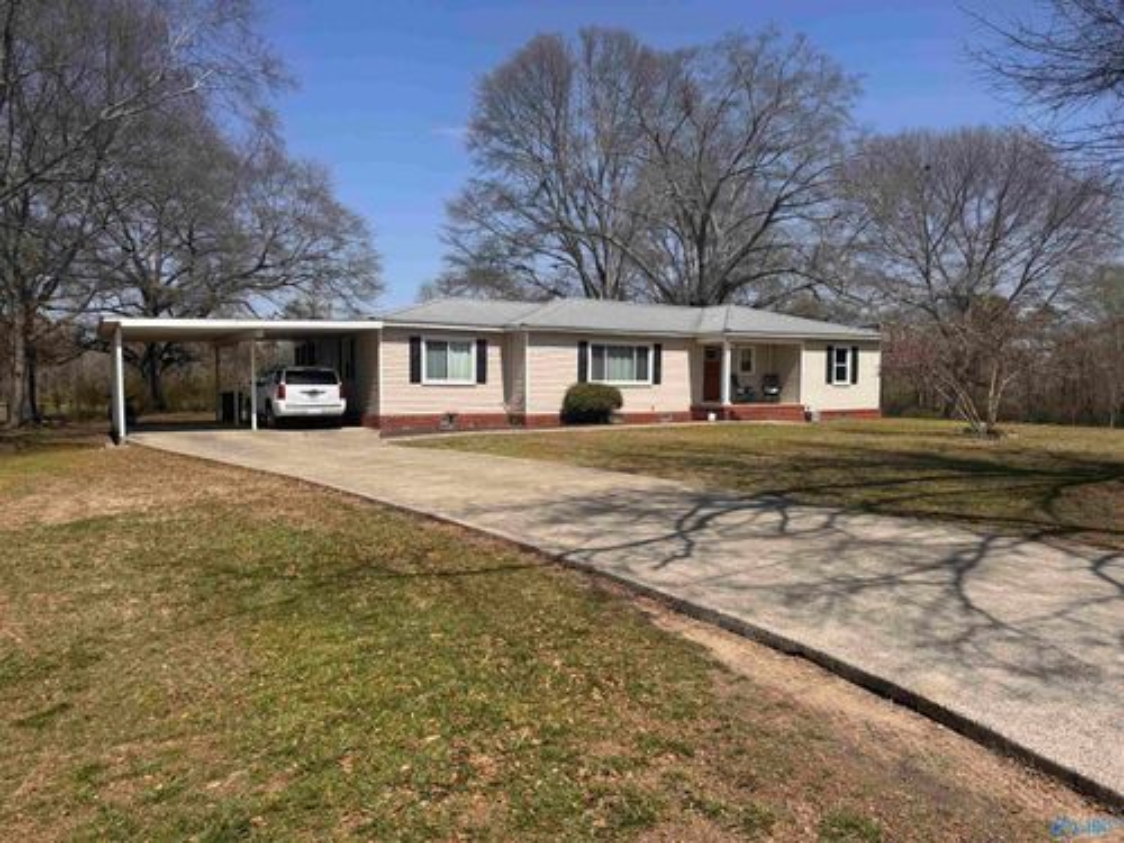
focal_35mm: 24
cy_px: 422
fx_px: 779
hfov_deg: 71.6
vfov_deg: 56.8
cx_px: 562
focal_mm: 6.76
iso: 80
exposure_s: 1/5814
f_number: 1.78
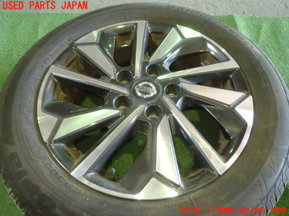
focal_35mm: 30
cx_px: 144
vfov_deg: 46.8
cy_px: 108
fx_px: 250
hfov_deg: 60.0
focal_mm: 5.4
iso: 640
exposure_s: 1/30
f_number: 2.3
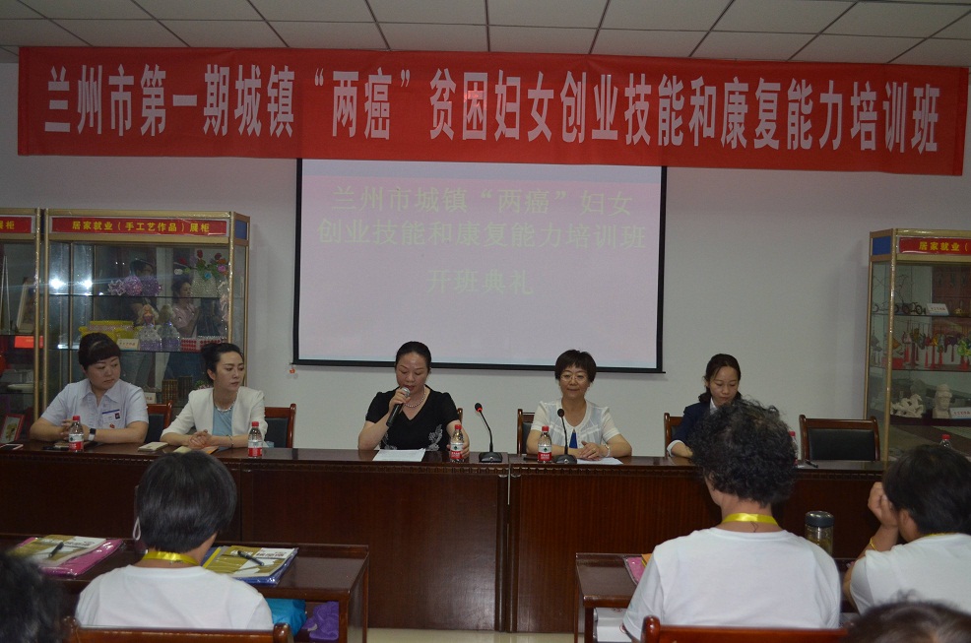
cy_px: 322
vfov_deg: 36.7
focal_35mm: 36
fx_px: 969
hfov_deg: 53.2
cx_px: 486
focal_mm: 24
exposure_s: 1/60
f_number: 4
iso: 800
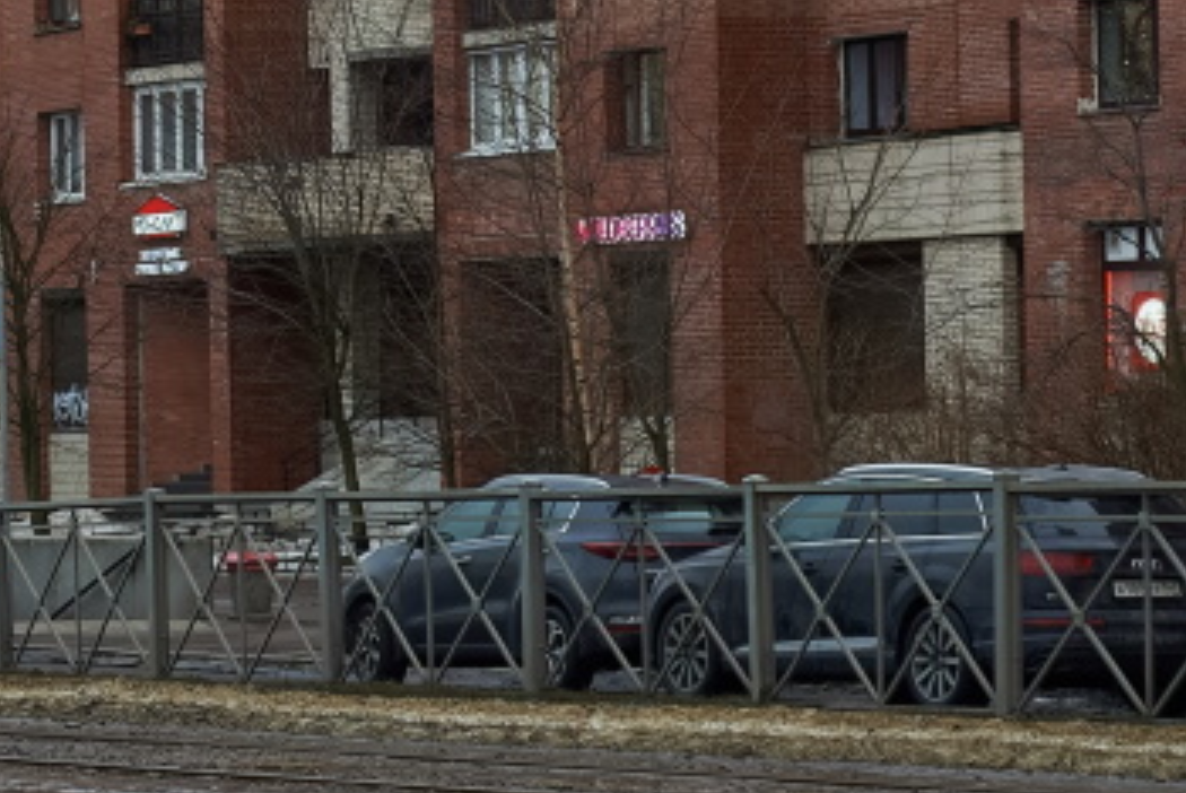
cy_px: -132
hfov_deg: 9.1
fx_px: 7056
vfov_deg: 6.4
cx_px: -1017
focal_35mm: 214
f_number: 5.6
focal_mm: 50
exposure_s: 1/250
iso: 800
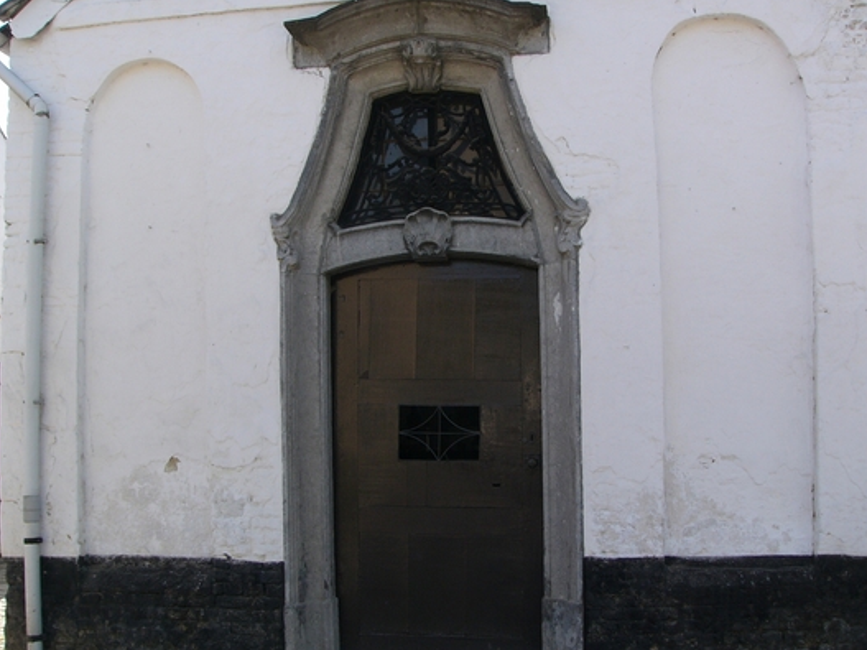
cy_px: 326
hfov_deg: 45.8
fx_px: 1027
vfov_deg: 35.1
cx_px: 461
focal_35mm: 41
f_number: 4
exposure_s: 1/200
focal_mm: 6
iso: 50
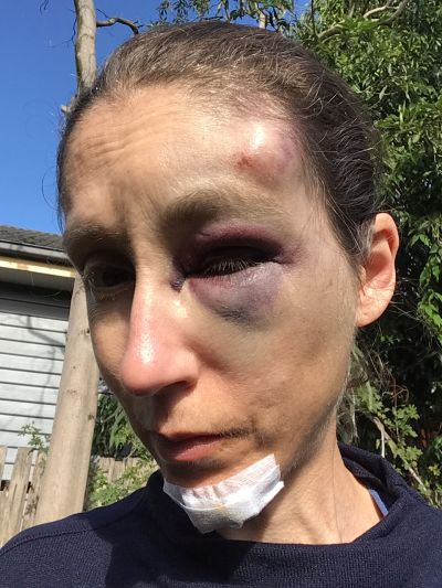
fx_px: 528
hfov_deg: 45.5
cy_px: 294
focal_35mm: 31
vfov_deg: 58.3
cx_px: 221
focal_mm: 2.15
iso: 50
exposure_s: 1/920
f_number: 2.4
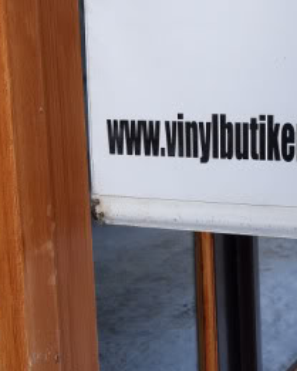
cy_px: 168
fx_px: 911
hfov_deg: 18.4
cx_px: 206
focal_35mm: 83
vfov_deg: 23.0
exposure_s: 1/100
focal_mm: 24
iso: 200
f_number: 5
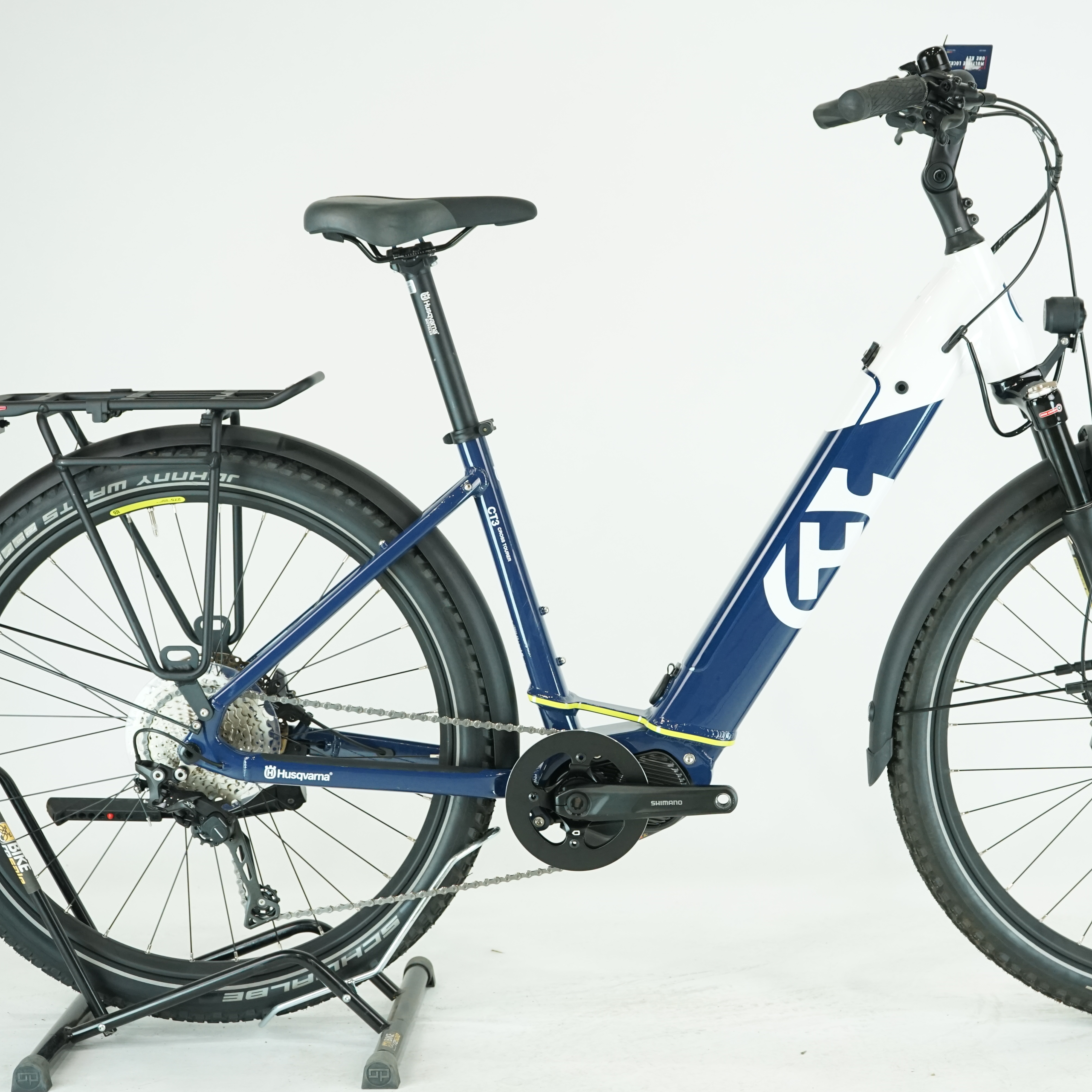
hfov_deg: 24.9
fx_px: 2463
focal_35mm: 69
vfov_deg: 25.0
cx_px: 694
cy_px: 546
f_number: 5.6
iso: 1600
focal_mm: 54
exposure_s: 1/200
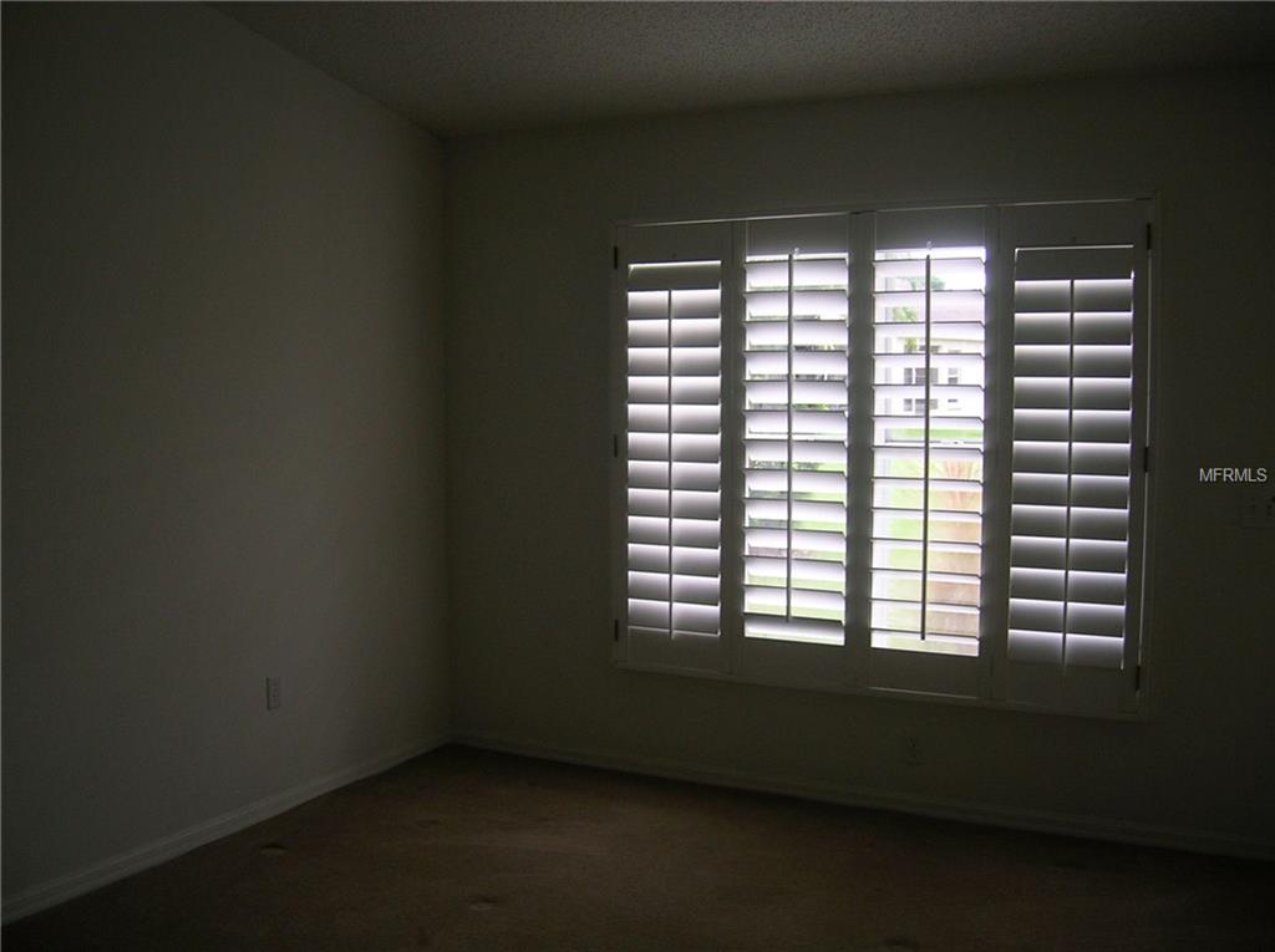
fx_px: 1251
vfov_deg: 41.7
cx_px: 638
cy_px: 476
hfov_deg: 54.0
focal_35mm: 34
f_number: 2.9
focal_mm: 5.7
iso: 50
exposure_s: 1/32.1
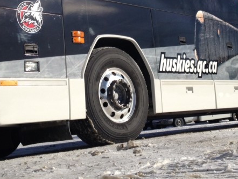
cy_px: 11
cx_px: 130
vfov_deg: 17.9
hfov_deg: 24.1
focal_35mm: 81
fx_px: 557
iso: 50
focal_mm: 4.28
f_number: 2.4
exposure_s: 1/3690
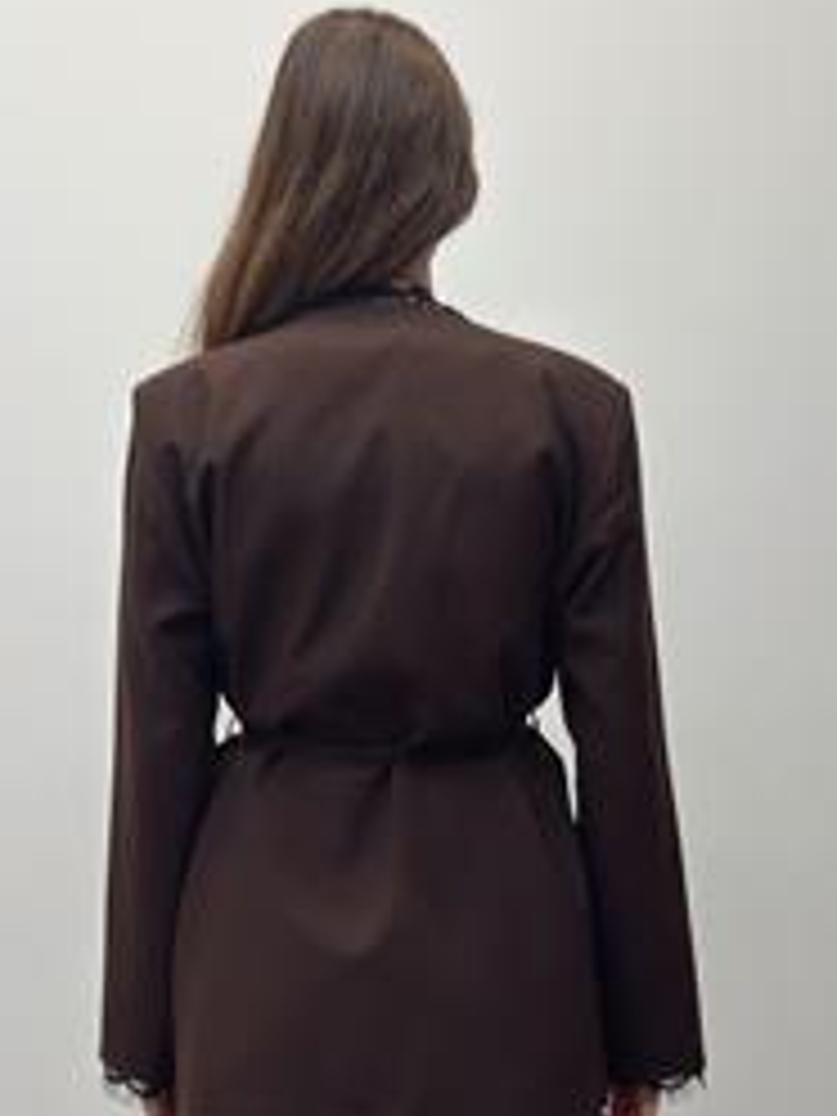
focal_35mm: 53
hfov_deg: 27.5
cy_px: 603
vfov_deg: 36.1
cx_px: 378
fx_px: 1709
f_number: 1.78
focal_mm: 6.76
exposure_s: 1/313
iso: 80
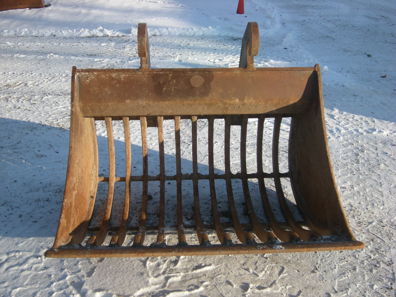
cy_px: 148
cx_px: 198
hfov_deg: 42.1
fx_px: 515
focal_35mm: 45
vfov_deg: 32.2
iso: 64
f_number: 3.5
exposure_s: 1/310
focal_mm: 7.5
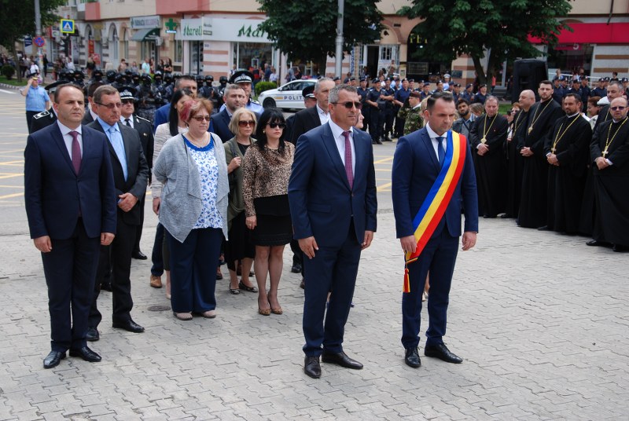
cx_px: 314
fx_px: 919
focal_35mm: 52
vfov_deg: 25.8
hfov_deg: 37.8
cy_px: 210
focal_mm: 35
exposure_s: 1/125
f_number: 5.6
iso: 100
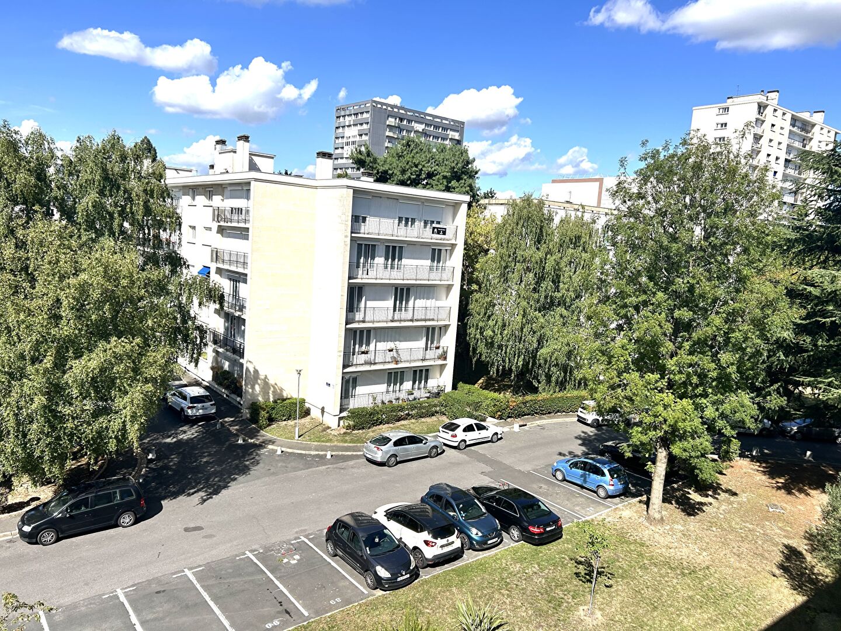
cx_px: 420
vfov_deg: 53.1
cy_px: 316
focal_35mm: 26
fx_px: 632
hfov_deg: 67.3
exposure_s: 1/5882
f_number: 1.5
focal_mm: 5.7
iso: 50
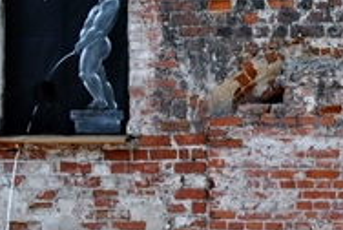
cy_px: 146
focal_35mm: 153
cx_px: 285
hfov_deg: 13.3
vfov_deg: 9.0
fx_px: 1460
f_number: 5.6
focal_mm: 32
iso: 100
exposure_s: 1/125
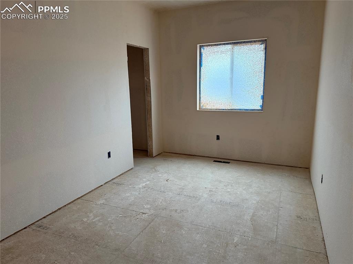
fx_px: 245
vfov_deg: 56.8
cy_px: 132
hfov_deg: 71.6
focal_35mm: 24
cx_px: 176
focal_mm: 6.76
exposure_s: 1/60
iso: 500
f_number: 1.78
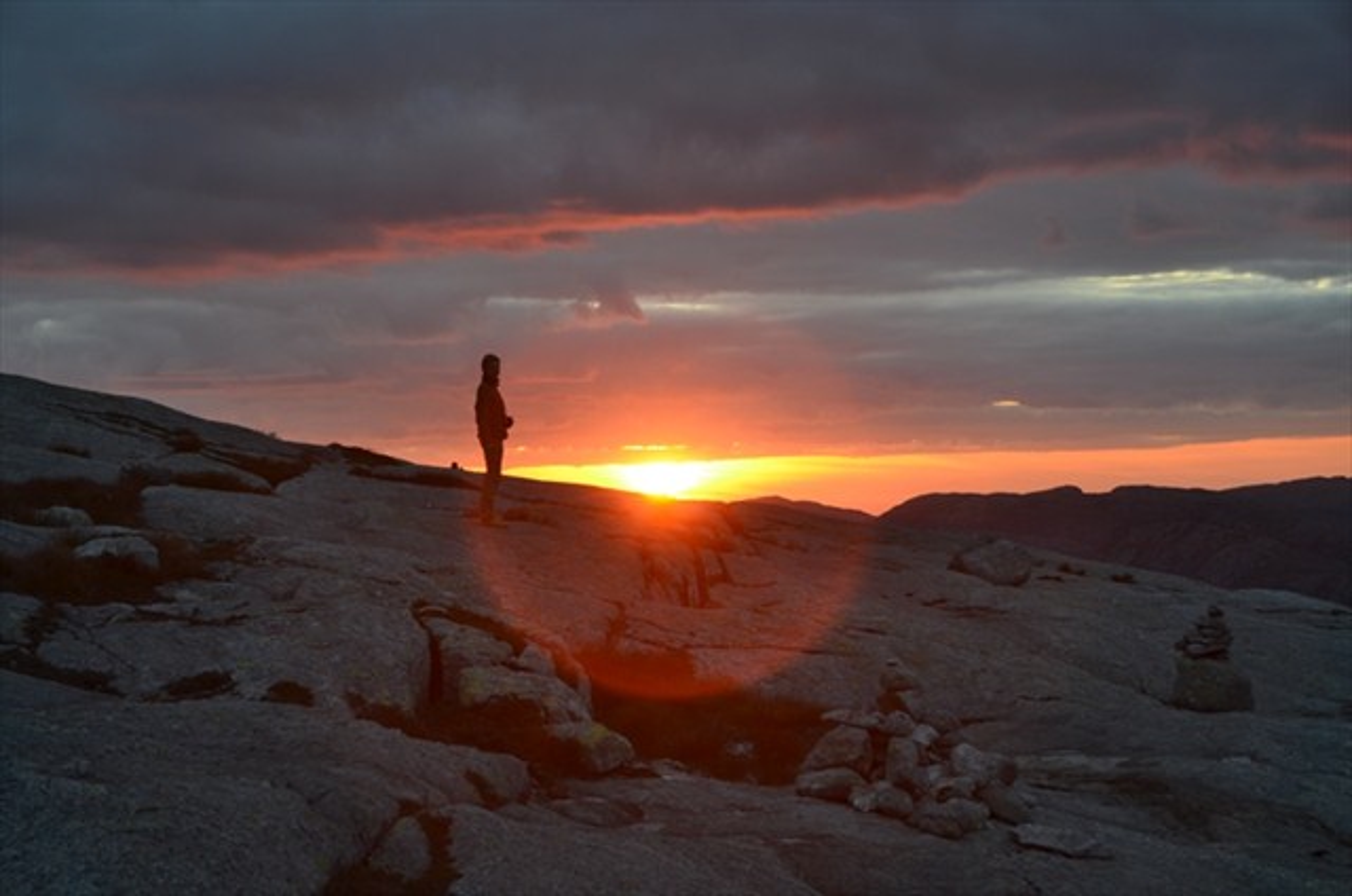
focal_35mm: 69
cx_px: 676
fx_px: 2586
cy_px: 448
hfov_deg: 29.3
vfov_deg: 19.6
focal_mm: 46
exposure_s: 1/30
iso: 200
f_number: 7.1
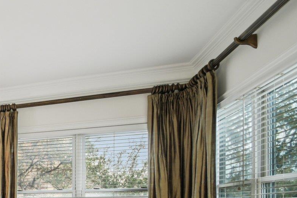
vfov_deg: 31.4
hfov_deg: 34.9
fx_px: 322
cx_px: -87
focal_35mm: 39
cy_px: 203
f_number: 8
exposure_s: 1/4
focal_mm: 10
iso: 400
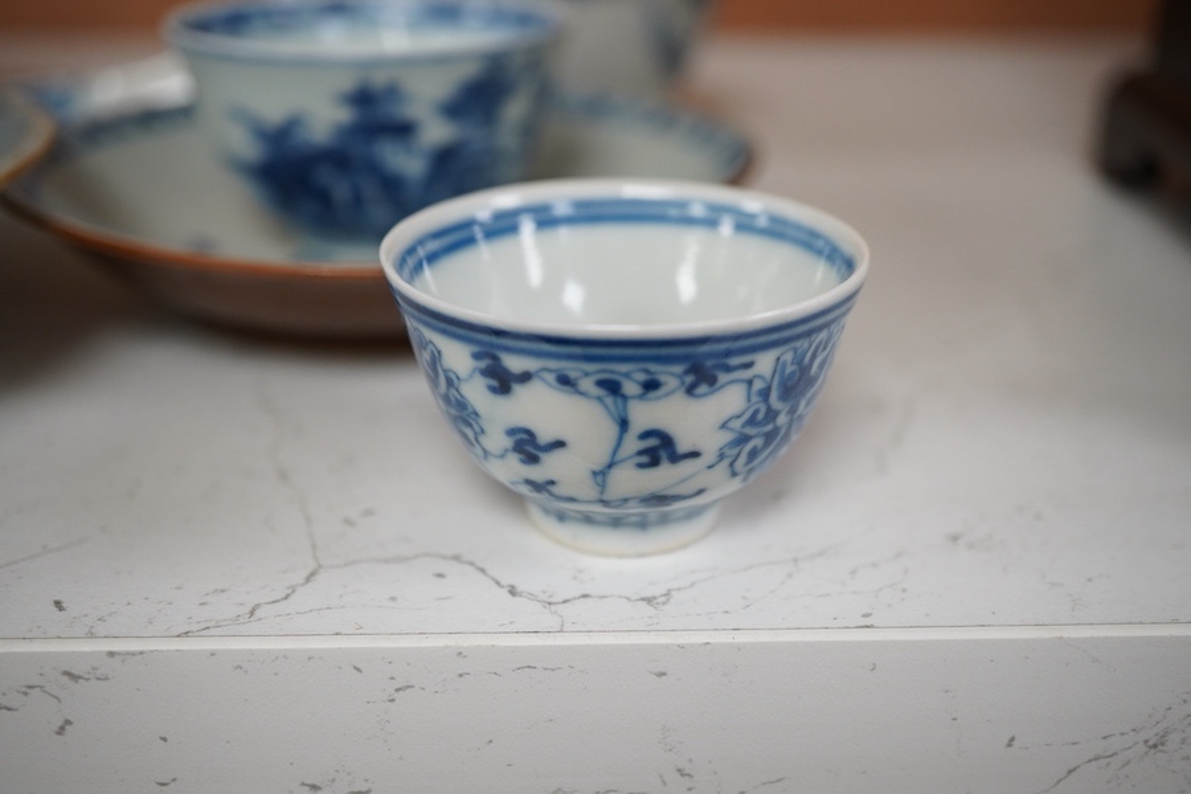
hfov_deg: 43.6
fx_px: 1489
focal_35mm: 45
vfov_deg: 29.9
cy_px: 397
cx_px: 596
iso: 800
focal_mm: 30
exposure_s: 1/125
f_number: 6.3
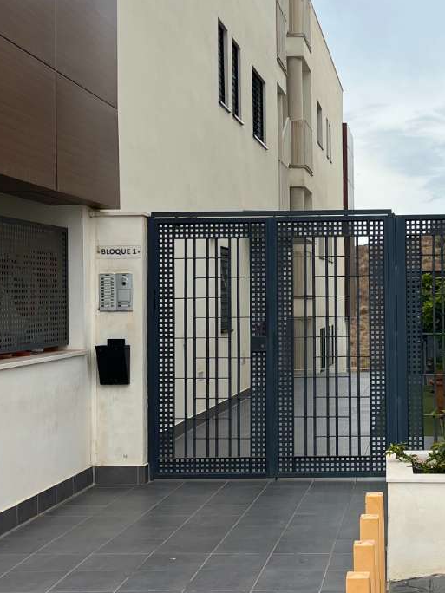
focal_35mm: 57
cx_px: 380
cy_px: 258
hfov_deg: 25.1
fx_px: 977
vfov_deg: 33.7
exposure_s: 1/2632
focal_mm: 5.1
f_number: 1.6
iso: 50
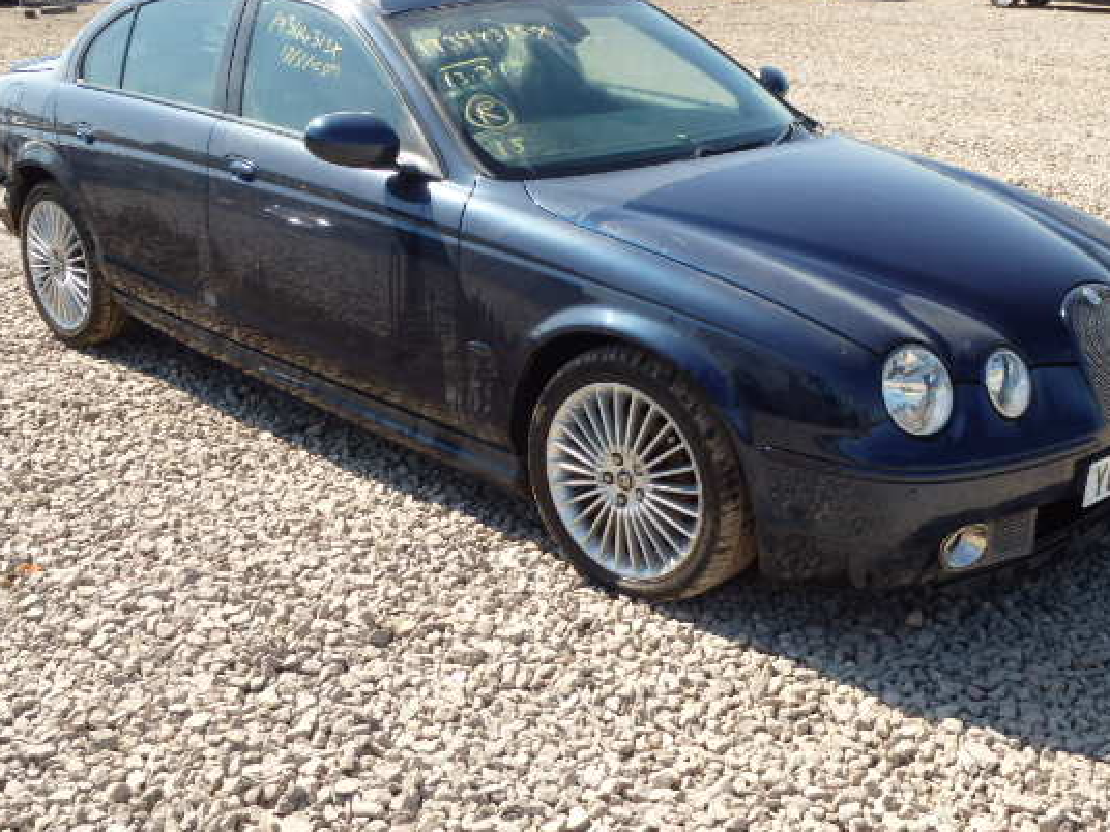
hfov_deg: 43.8
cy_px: 420
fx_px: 1379
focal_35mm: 43
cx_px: 574
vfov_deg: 33.6
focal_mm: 6.4
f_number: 4.5
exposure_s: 1/400
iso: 125
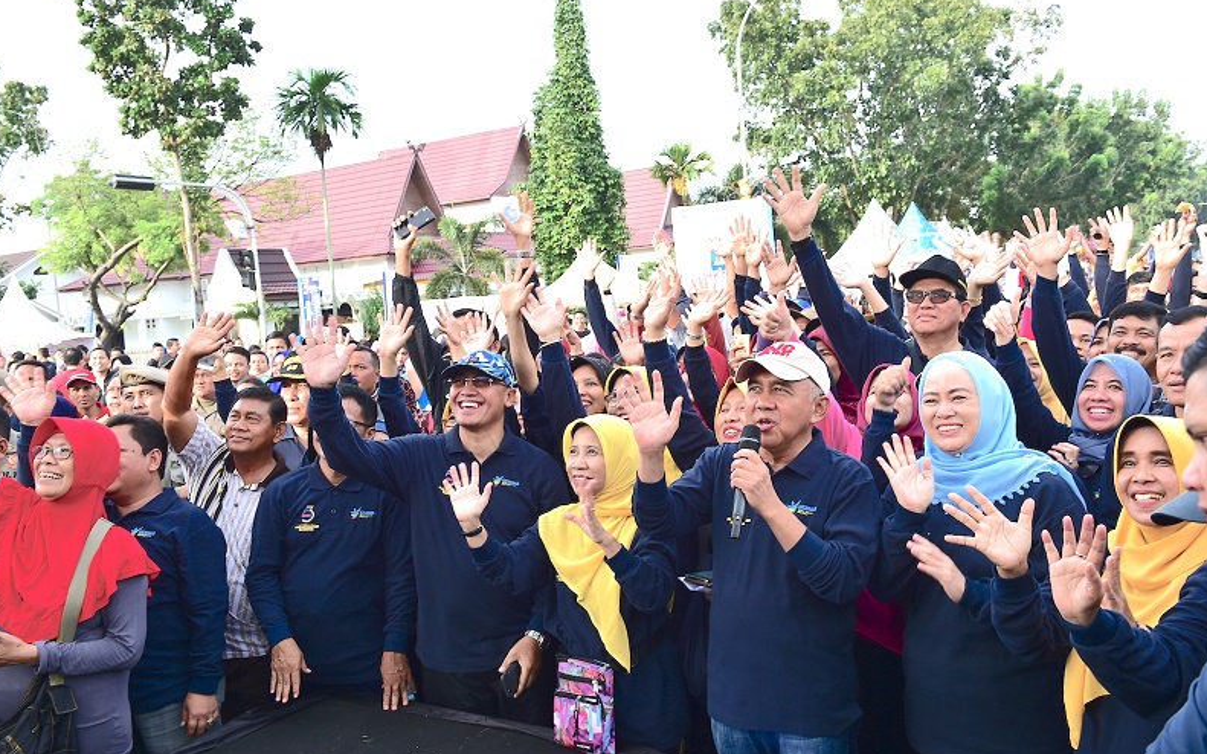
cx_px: 603
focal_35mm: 35
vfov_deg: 36.3
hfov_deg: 55.3
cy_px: 385
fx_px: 1151
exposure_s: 1/200
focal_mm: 34
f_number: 7.1
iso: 400
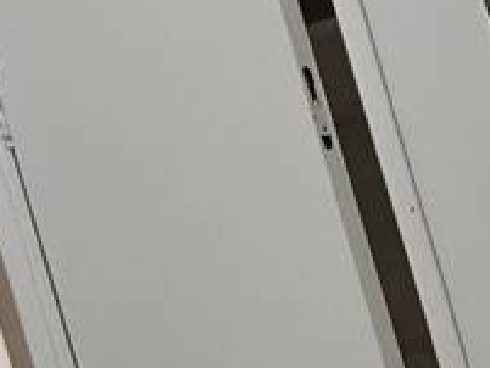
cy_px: 543
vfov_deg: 7.3
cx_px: 761
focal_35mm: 200
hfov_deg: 9.6
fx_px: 2833
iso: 1250
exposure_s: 1/30
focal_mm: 4.26
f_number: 1.8
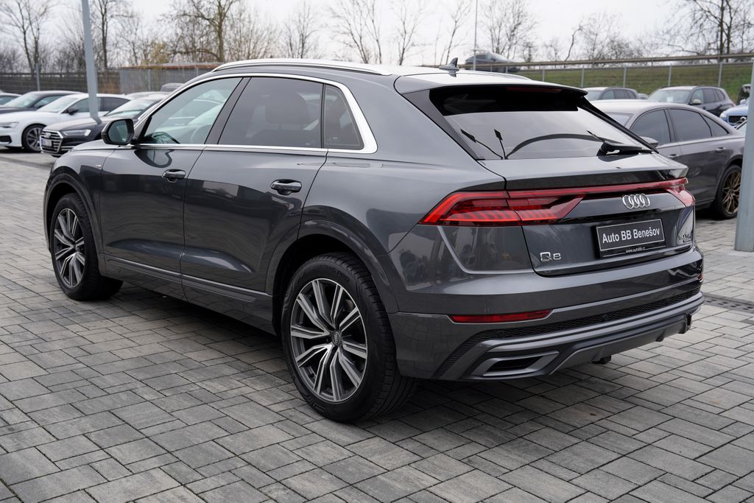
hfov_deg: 48.5
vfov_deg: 33.4
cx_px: 377
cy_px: 252
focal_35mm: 40
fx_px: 838
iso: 100
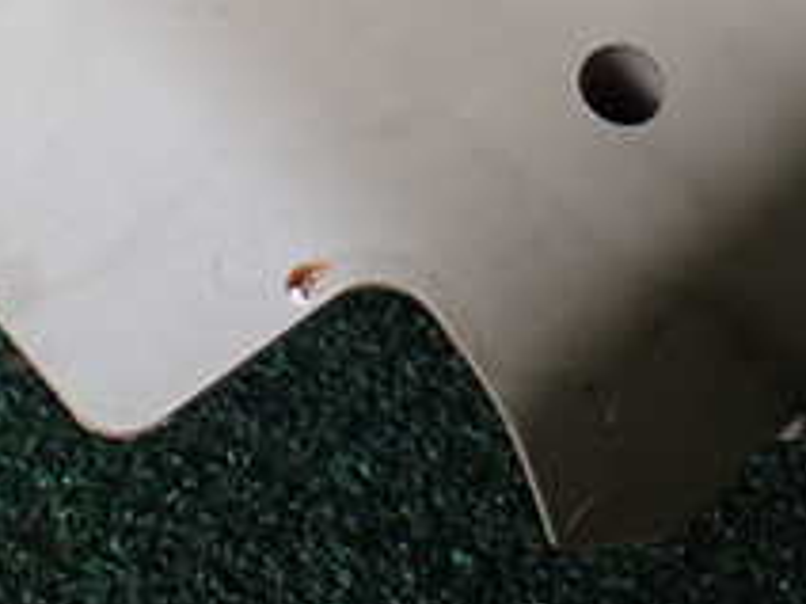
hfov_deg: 22.7
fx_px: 1979
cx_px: 639
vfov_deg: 16.7
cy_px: -91
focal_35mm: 85
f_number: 2.3
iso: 400
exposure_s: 1/125
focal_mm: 5.4
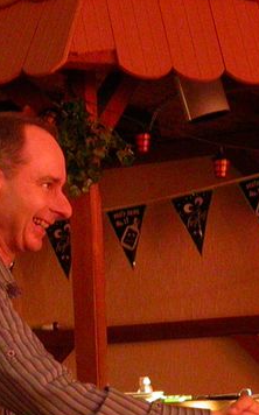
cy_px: 410
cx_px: 217
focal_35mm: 116
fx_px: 1312
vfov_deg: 17.6
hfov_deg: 11.2
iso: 400
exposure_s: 1/59.5
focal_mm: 7.85
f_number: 4.2
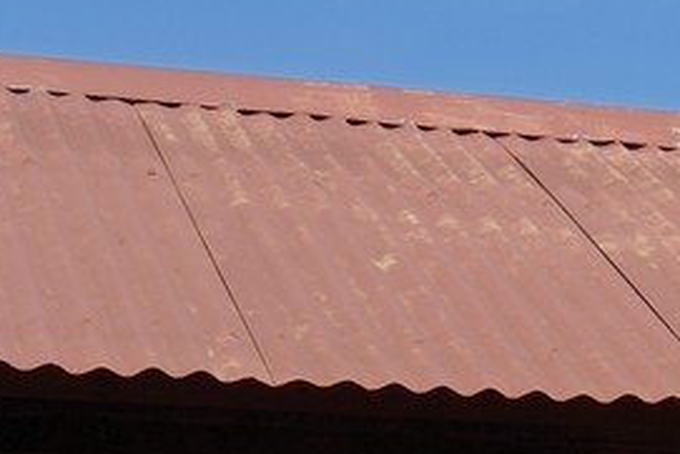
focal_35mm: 224
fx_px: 4233
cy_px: 1064
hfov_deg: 8.2
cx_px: 1849
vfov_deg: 5.9
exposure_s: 1/250
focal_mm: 38
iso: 200
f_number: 13
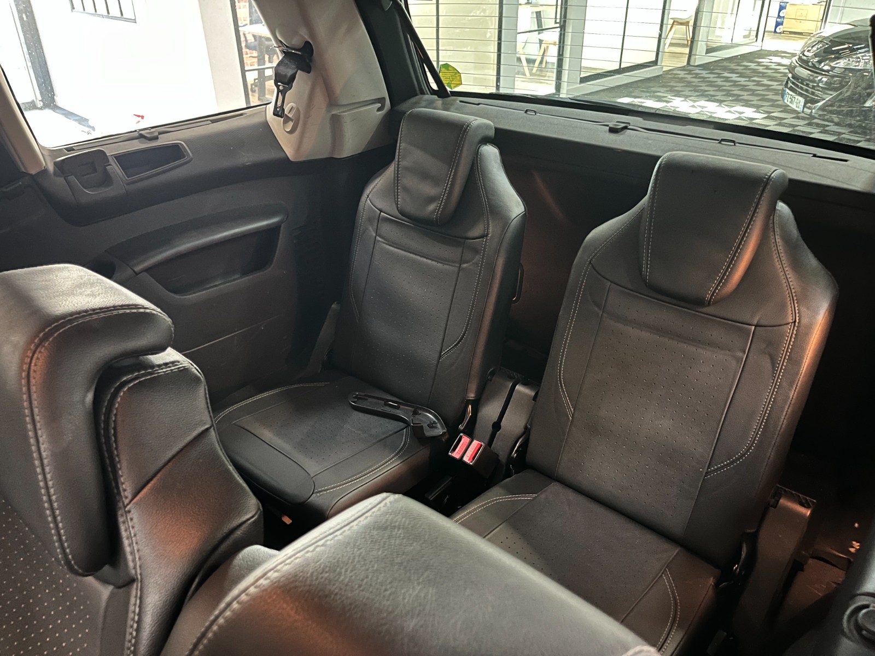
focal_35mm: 26
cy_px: 328
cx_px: 438
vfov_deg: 53.1
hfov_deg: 67.3
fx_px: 657
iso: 640
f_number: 1.6
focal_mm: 5.1
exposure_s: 1/17
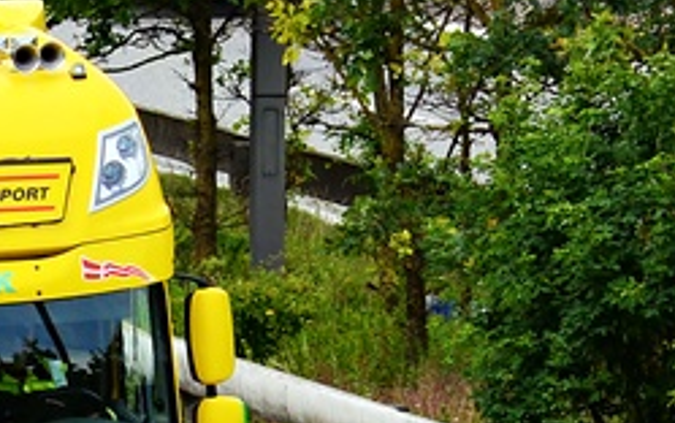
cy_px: 426
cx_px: -173
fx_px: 10456
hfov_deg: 3.7
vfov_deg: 2.3
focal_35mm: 568
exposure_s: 1/1250
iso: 640
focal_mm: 116
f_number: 9
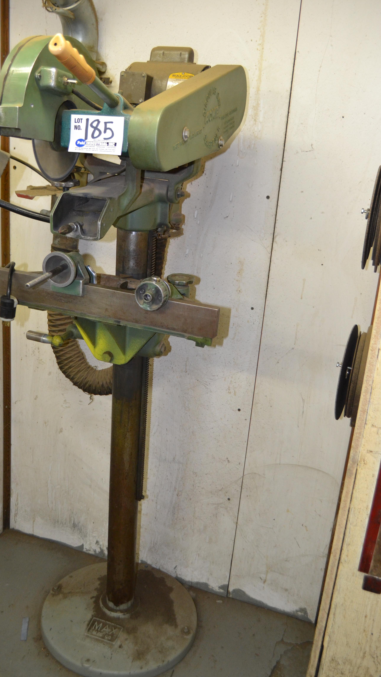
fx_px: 683
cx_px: 154
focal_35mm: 38
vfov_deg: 52.8
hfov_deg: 31.1
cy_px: 338
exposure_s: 1/60
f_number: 4
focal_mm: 24
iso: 1000
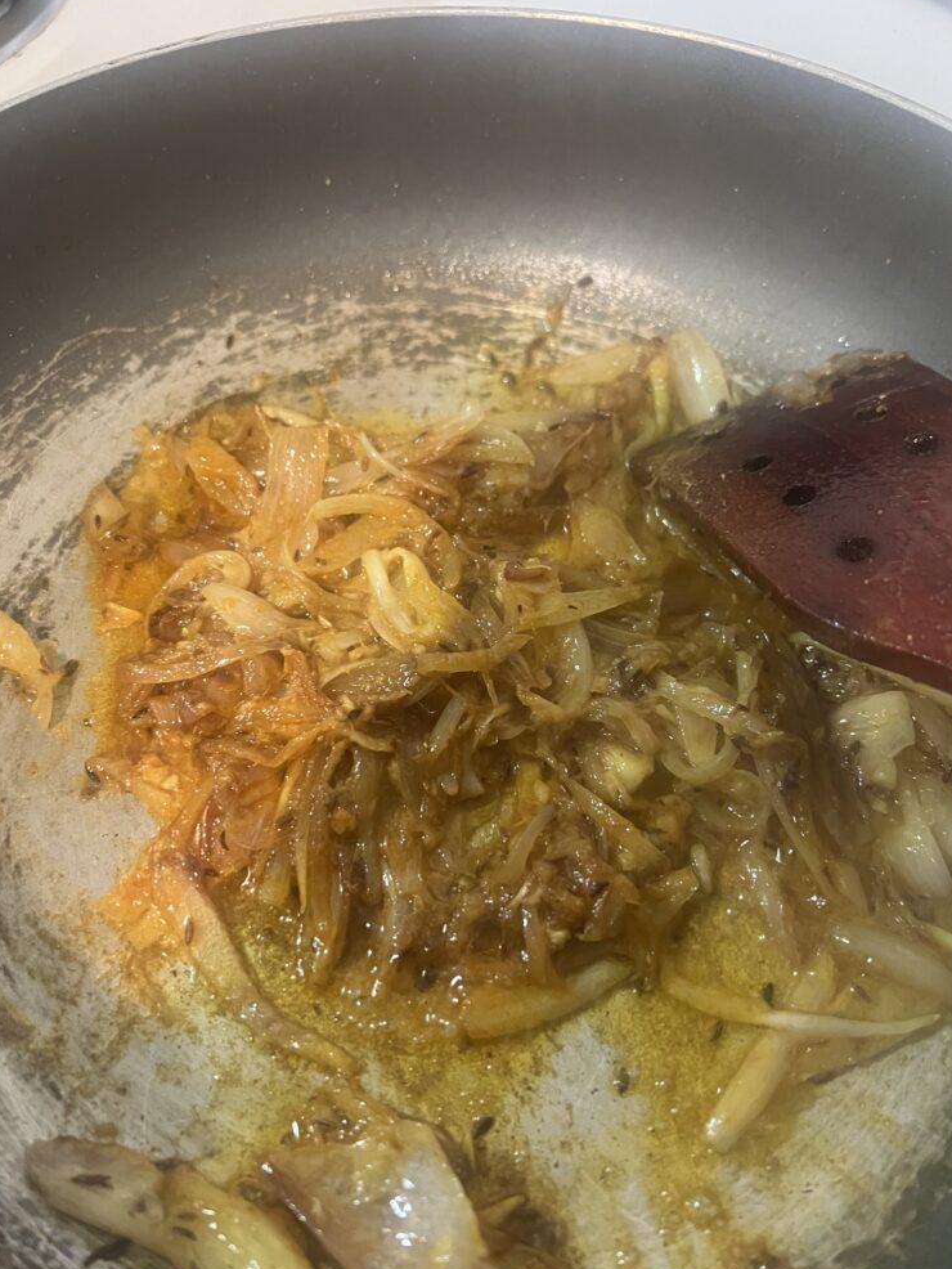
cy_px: 647
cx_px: 470
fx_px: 990
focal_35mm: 27
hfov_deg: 51.4
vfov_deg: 65.3
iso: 500
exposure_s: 1/40
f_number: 1.5
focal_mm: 5.7
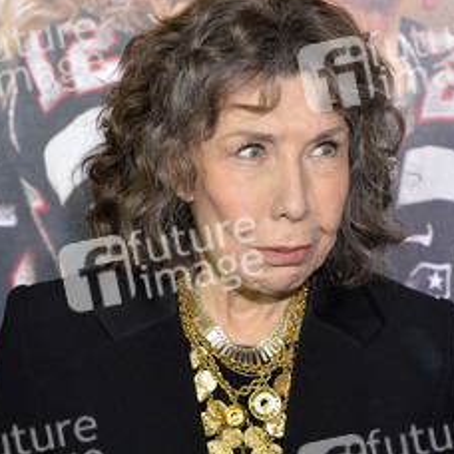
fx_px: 2879
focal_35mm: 194
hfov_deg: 9.0
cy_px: 364
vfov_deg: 9.0
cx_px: 220
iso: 2000
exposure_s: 1/320
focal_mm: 130
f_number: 6.3
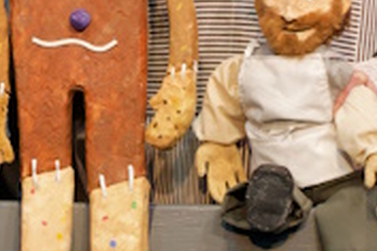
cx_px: 94
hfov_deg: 9.6
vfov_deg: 6.3
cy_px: -173
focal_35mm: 213
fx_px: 2230
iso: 2000
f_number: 4.5
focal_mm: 47
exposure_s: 1/160
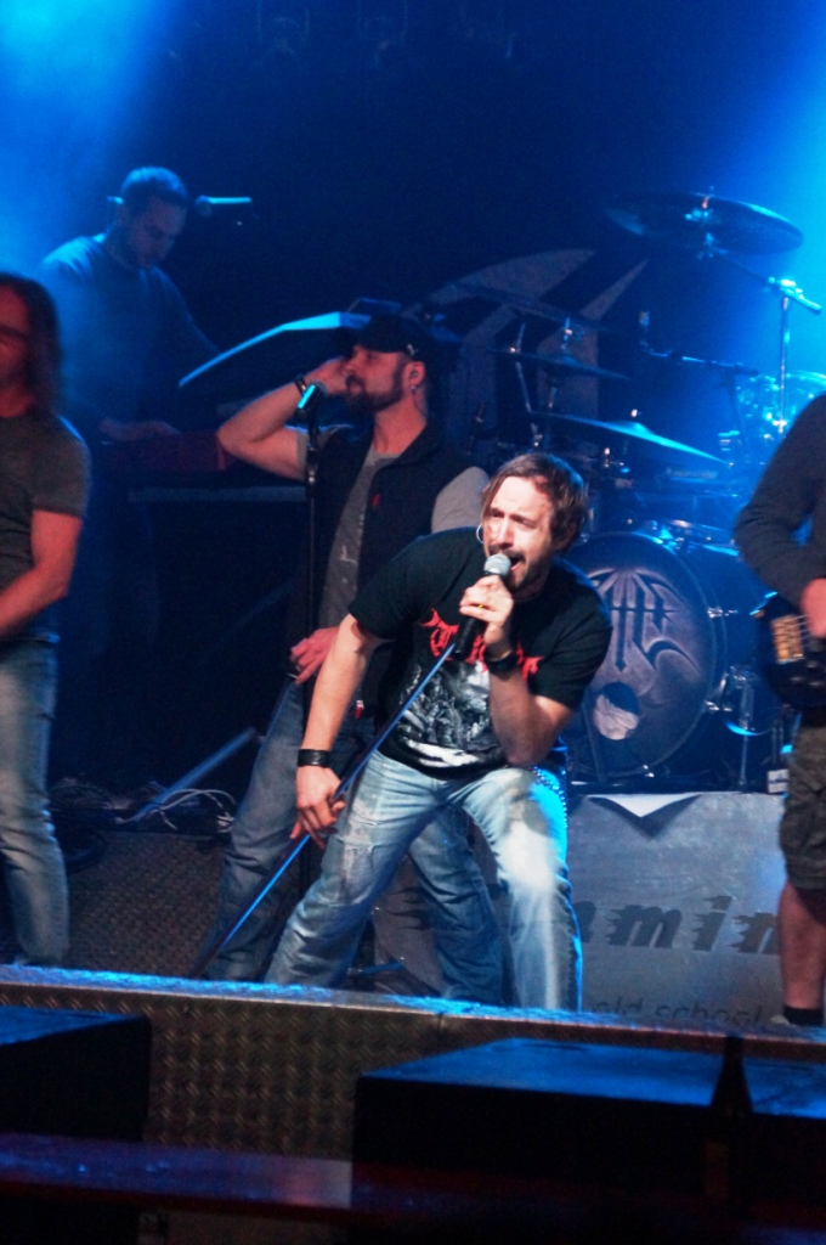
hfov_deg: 9.1
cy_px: 622
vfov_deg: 13.7
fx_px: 5176
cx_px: 413
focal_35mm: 150
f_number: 5.6
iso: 3200
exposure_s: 1/25
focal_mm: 100
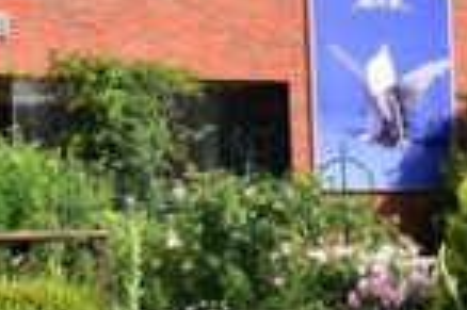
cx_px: 493
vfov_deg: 6.3
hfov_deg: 9.5
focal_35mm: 216
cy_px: 147
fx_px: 2800
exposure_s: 1/250
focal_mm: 35
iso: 400
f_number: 13
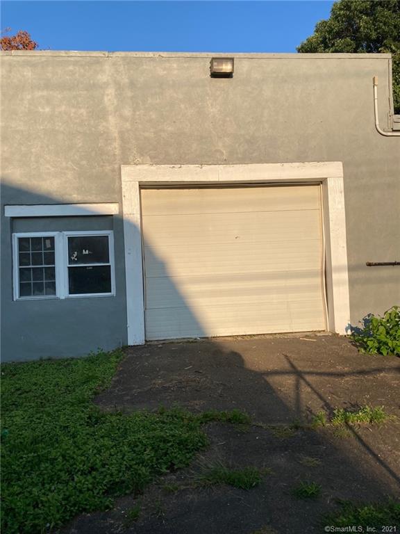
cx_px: 200
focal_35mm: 28
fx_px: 431
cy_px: 267
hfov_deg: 49.7
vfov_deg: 63.4
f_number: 1.8
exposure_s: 1/1799
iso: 20
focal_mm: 3.99
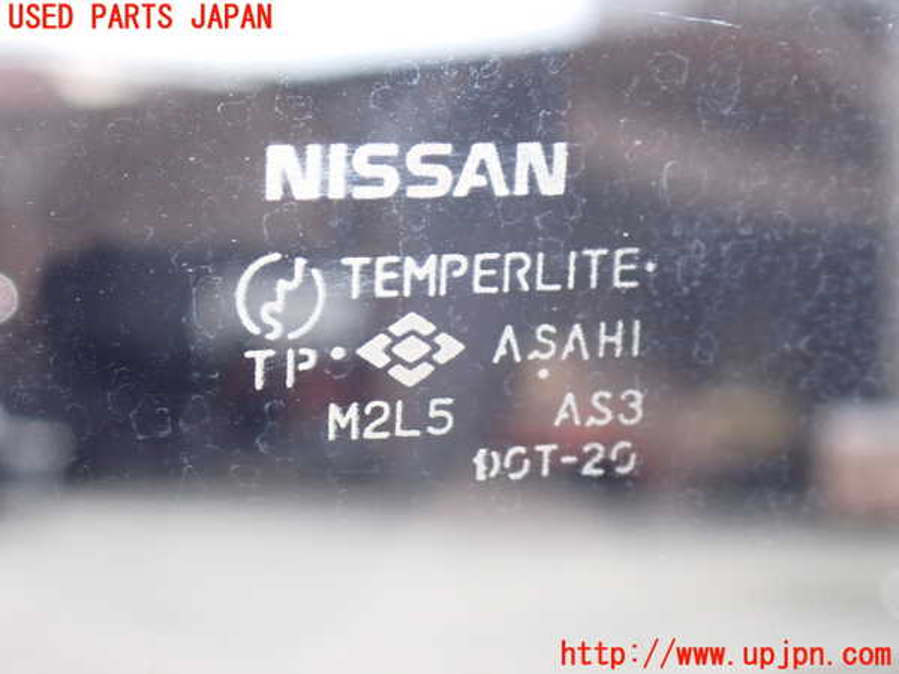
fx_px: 2597
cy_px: 337
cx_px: 450
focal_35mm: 100
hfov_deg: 19.6
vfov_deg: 14.8
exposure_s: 1/100
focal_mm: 18
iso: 250
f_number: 4.9
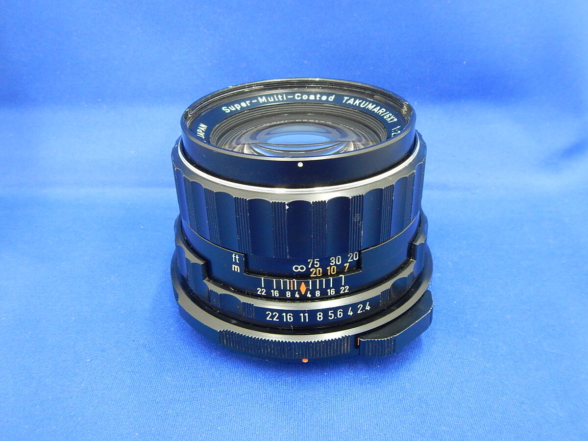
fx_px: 561
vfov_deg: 42.9
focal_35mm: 33
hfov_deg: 55.4
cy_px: 220
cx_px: 294
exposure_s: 1/15
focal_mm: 5.9
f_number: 3.9
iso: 400
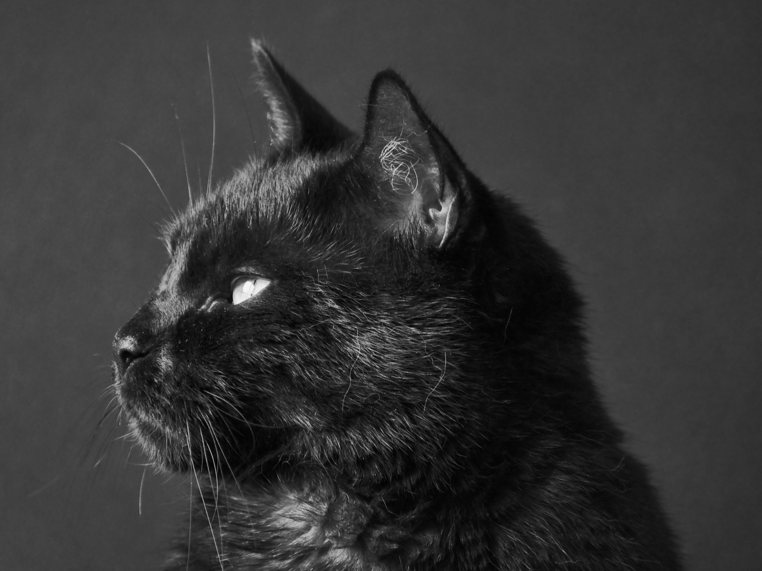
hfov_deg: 7.1
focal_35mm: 280
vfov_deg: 5.3
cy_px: 286
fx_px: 6164
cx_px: 381
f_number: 5.6
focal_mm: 140
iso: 3200
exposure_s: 1/15
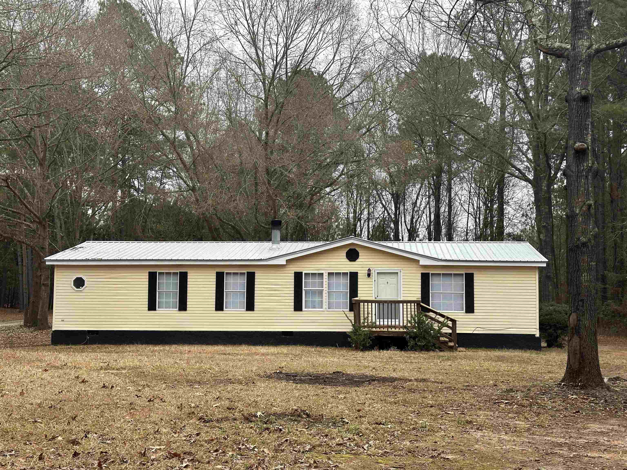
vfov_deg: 30.3
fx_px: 869
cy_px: 235
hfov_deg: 39.7
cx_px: 314
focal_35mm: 48
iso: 64
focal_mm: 6.86
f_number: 1.78
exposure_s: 1/734
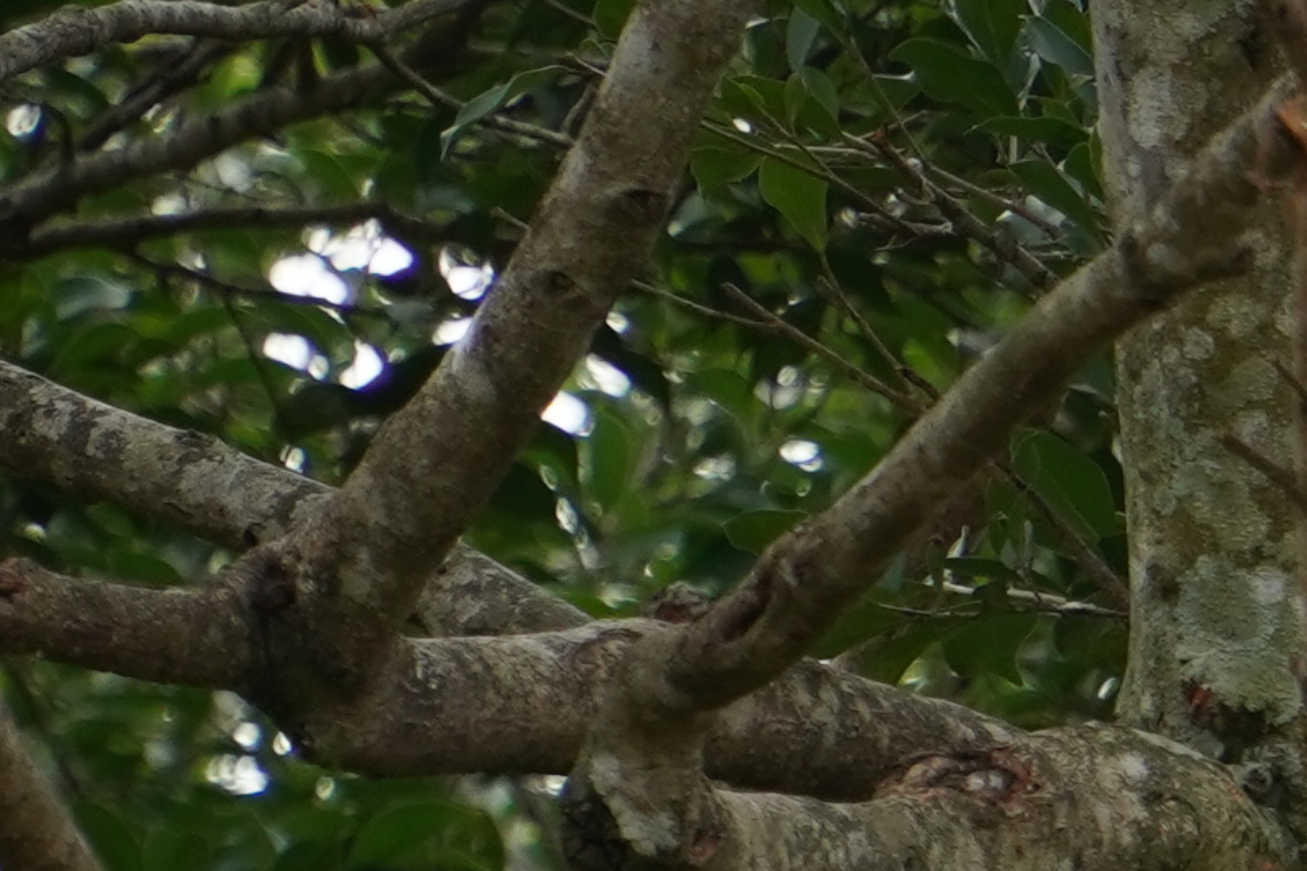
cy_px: 1956
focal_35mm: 1242
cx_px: 3645
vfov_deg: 1.1
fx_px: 45088
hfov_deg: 1.7
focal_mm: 200
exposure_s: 1/1000
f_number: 5.6
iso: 800
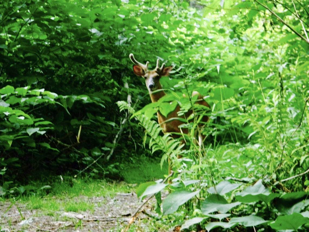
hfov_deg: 13.3
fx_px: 1321
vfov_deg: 10.0
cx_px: 154
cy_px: 116
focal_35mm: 148
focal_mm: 26.8
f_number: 5
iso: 400
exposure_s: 1/69.6
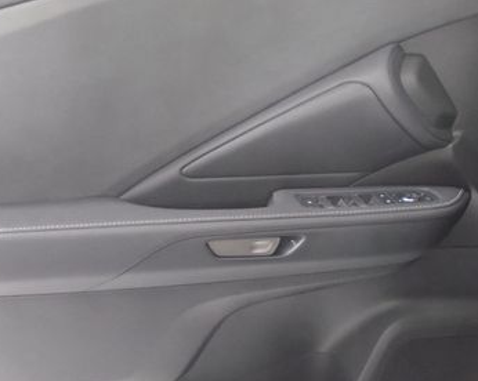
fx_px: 664
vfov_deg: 31.9
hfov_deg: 39.5
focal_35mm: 47
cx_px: 200
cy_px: 240
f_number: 3.2
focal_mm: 4.6
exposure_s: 1/30
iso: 320
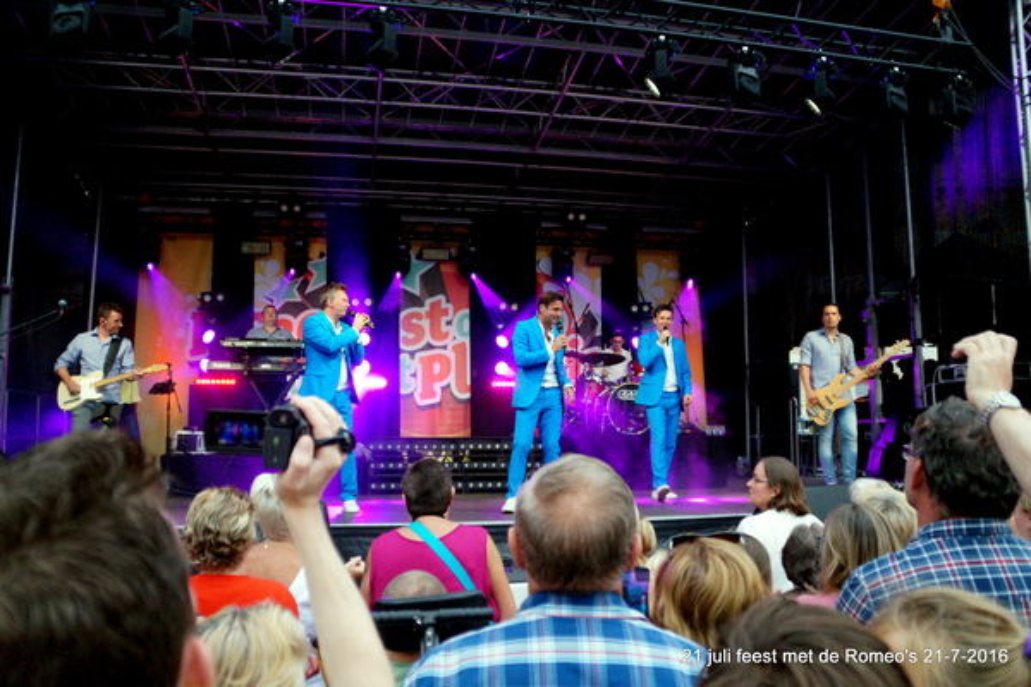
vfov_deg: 47.9
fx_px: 773
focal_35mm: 27
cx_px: 516
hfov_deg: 67.4
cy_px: 344
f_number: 3.5
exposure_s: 1/1600
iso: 3200
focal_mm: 18
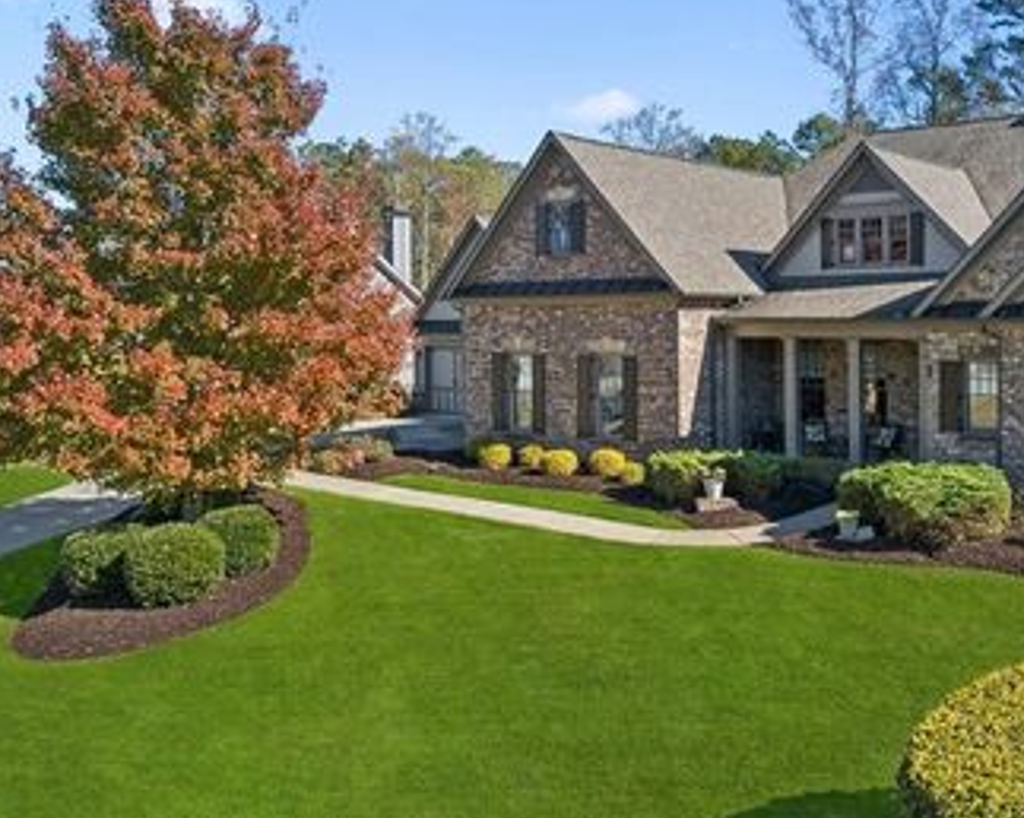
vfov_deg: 45.3
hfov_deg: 54.5
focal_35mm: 32
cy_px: 303
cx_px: 685
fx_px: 969
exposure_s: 1/1000
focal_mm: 8.4
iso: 100
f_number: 2.8
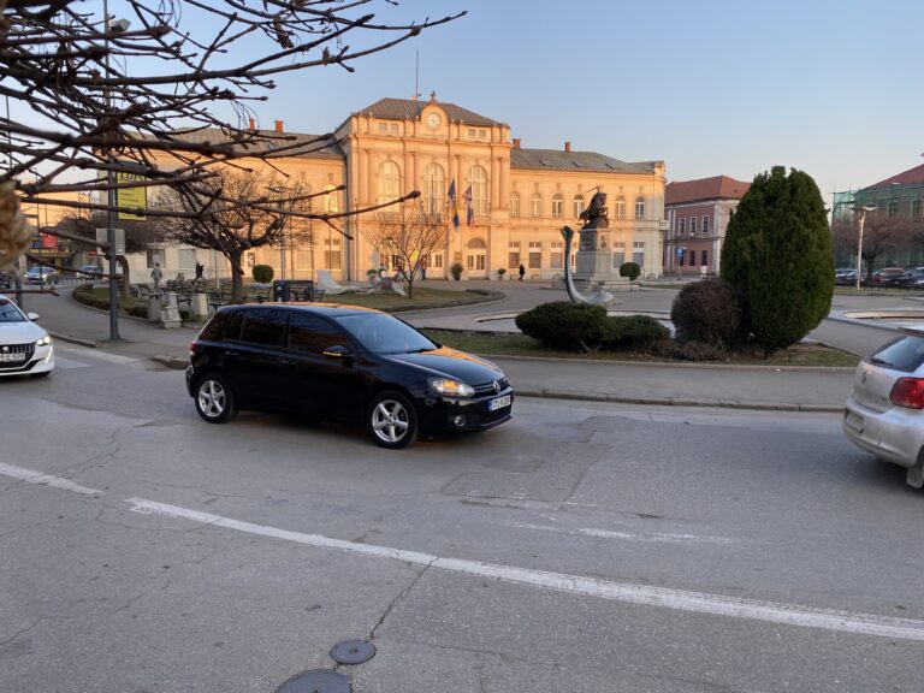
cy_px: 346
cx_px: 462
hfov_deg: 67.3
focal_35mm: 26
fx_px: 694
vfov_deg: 53.1
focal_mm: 4.25
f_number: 1.8
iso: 32
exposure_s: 1/429
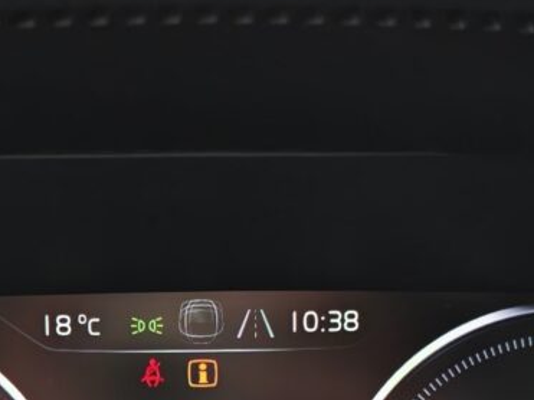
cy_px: 447
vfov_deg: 17.7
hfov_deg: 24.4
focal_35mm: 80
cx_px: 206
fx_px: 1234
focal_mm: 5.4
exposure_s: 1/33
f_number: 1.6
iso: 500
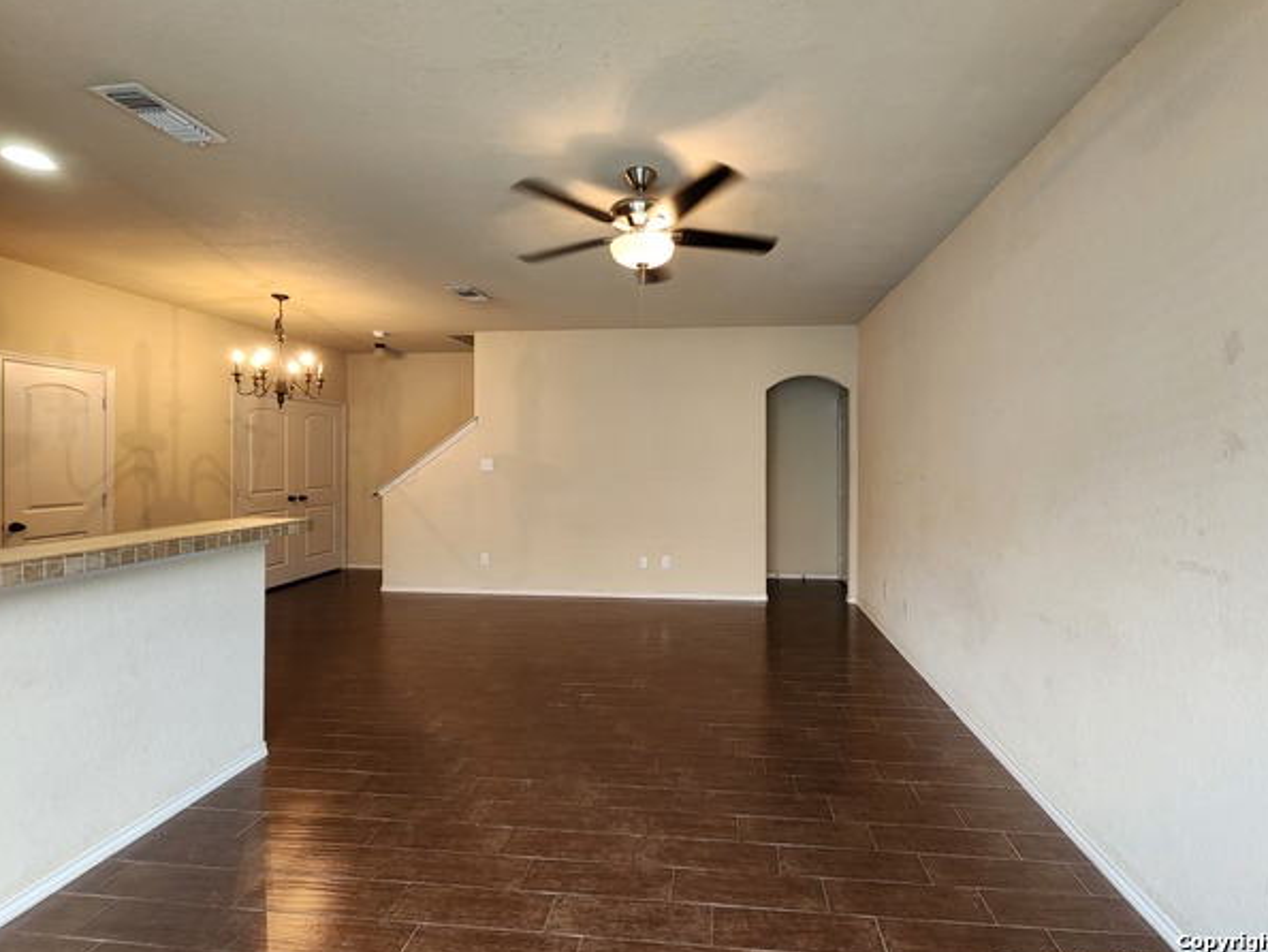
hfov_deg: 102.0
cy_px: 467
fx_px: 513
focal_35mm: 14
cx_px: 664
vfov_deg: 85.7
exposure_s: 1/60
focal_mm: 2.2
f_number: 2.2
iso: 320
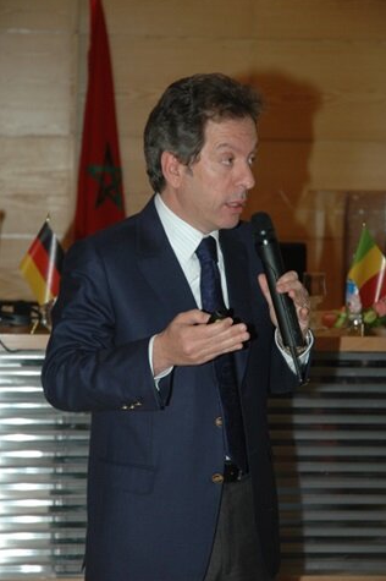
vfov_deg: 19.3
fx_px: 1707
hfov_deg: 12.9
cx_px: 192
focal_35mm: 106
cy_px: 289
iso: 400
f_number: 5
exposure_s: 1/60
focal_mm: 70
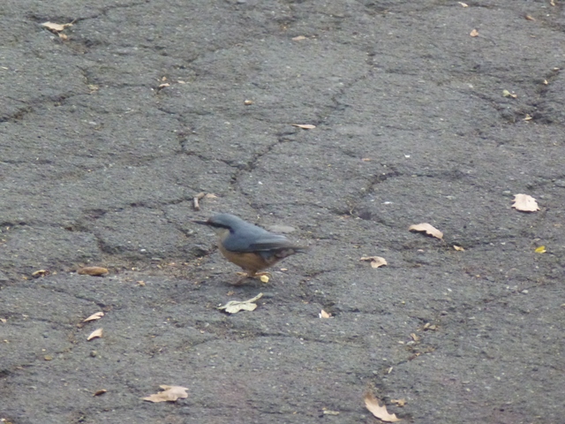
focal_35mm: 504
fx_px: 8226
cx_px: 282
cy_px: 212
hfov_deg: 3.9
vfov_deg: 3.0
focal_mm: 68.8
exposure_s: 1/200
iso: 800
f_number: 5.9
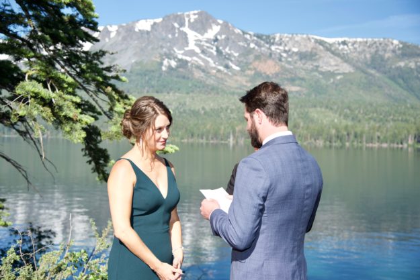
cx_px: 210
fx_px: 560
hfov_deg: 41.1
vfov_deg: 28.1
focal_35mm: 48
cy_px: 140
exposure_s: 1/200
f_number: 4.5
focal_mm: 48
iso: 100
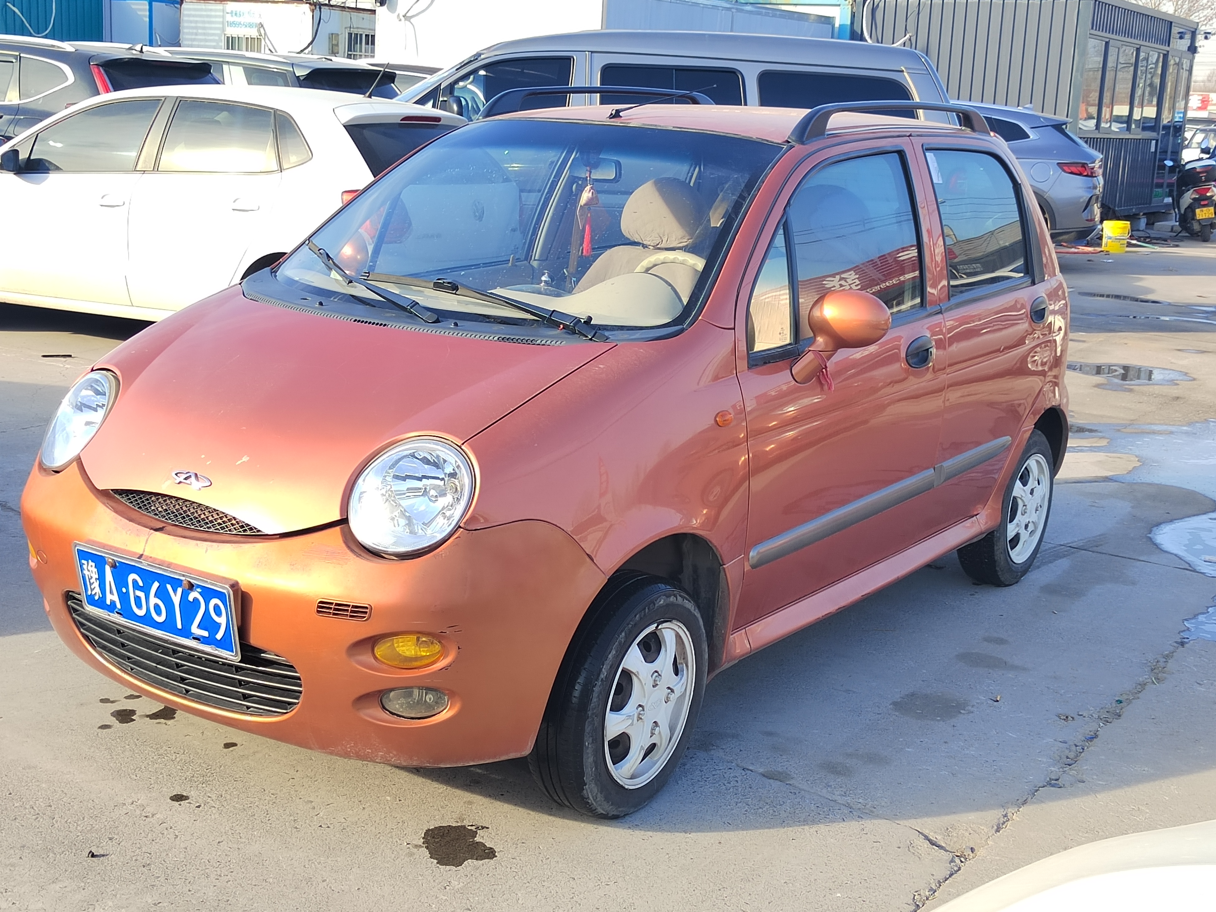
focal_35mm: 46
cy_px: 456
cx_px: 608
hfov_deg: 41.2
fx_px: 1616
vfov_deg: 31.5
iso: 331
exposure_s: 1/605
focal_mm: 5.52
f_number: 1.9
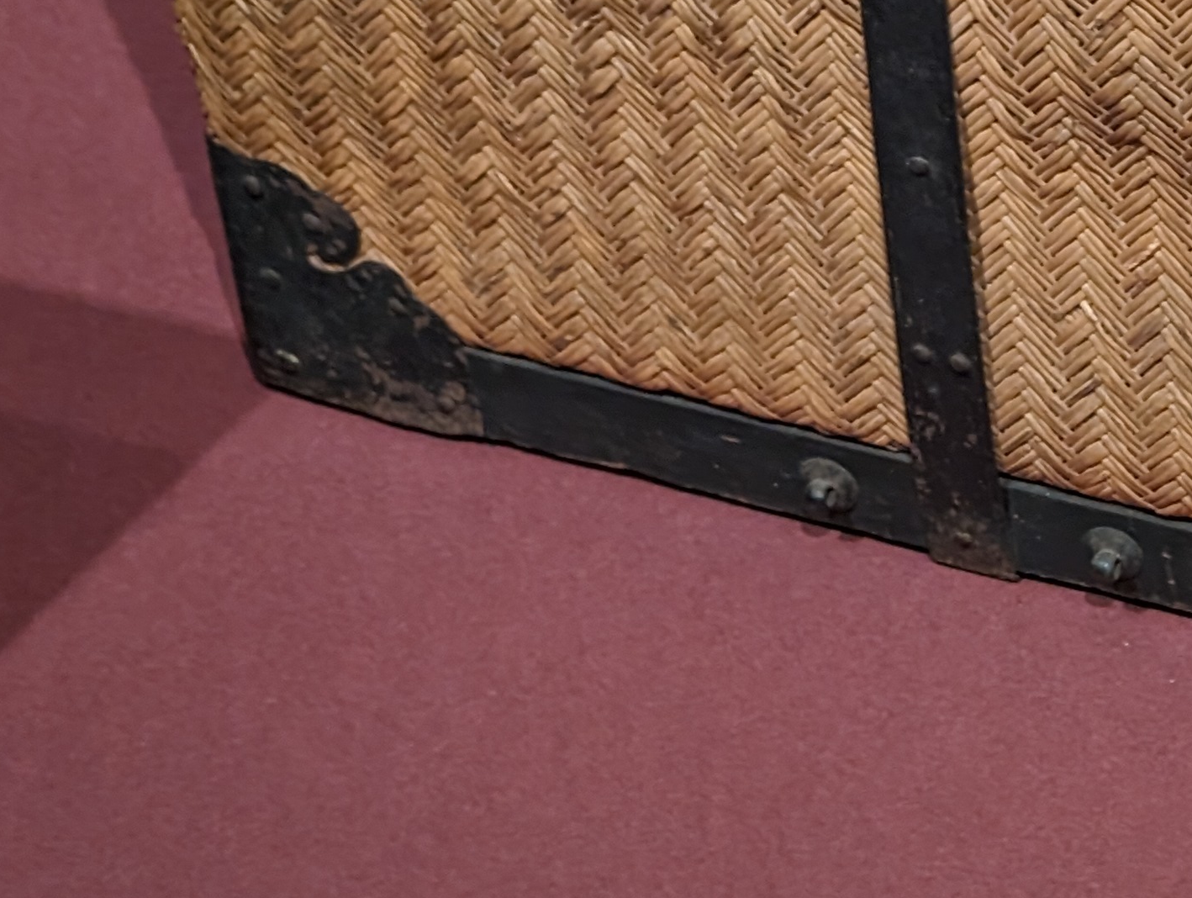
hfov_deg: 13.3
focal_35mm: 141
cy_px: 987
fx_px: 4863
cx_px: 1665
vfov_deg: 10.4
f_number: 1.68
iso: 261
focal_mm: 6.9
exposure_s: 1/26.4
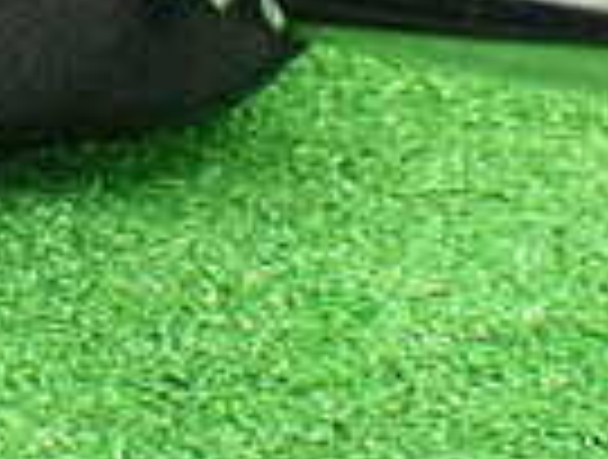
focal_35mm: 133
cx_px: -194
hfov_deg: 14.2
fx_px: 2342
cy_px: -86
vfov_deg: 11.0
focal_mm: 5.4
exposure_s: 1/80
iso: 800
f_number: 2.3
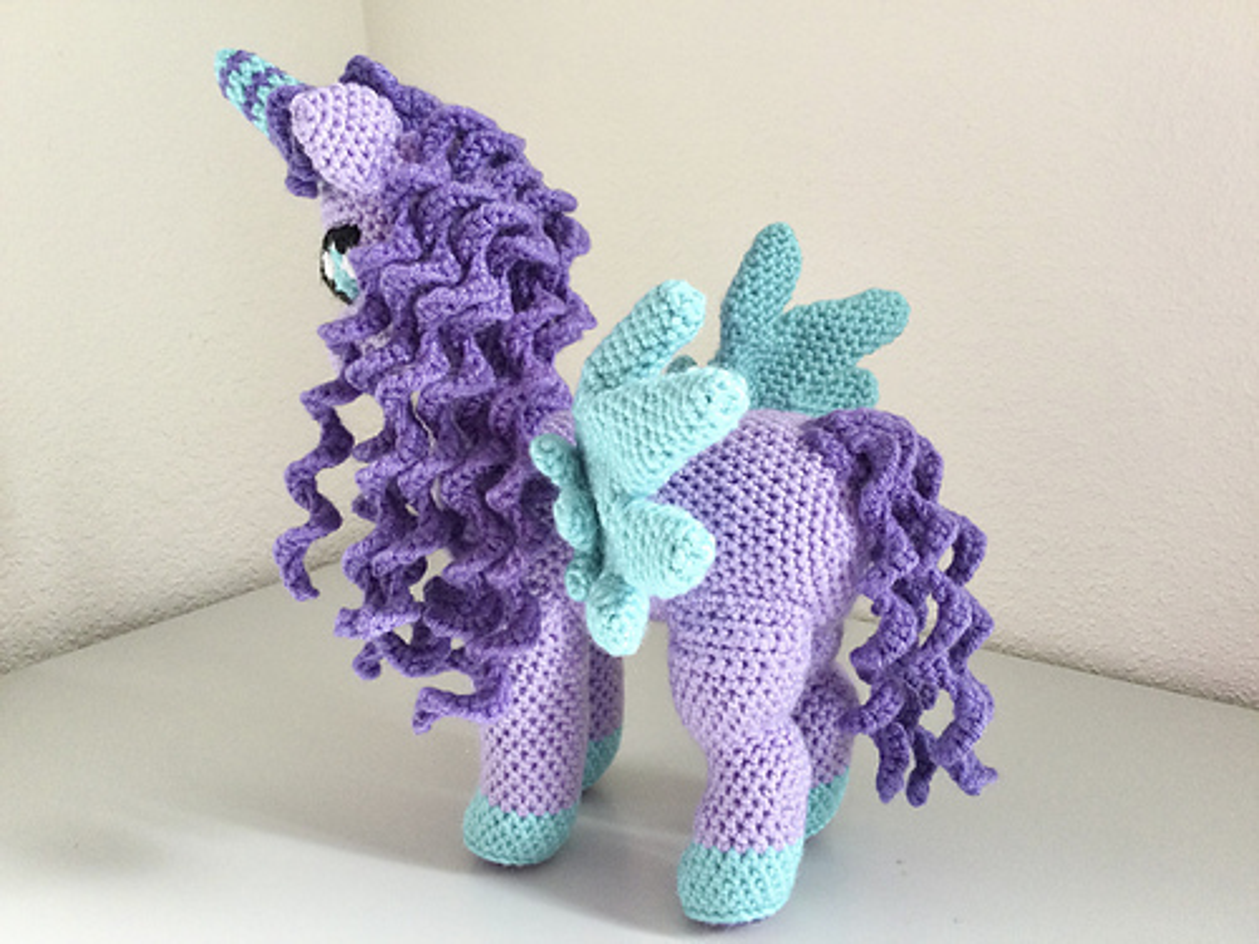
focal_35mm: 31
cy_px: 472
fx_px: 1127
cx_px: 630
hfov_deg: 58.4
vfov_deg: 45.4
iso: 64
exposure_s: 1/30
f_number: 2.4
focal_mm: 3.3
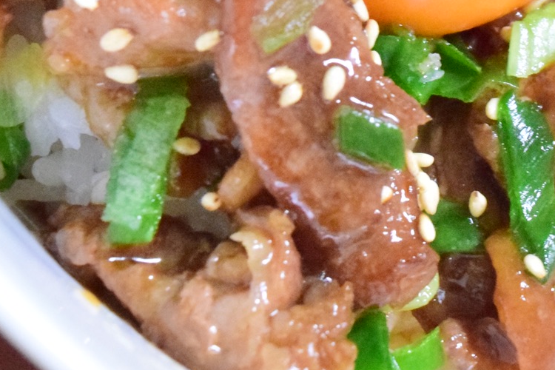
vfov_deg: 7.7
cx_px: 646
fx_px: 2698
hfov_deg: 11.5
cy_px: -132
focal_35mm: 175
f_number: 8
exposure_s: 1/80
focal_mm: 38
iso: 8000
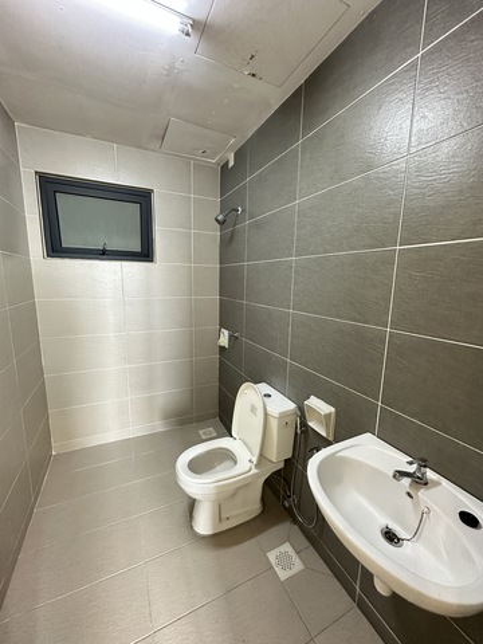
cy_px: 322
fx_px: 260
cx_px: 242
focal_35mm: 14
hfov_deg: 85.7
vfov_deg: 102.1
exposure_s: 1/50
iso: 640
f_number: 2.2
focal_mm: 2.22
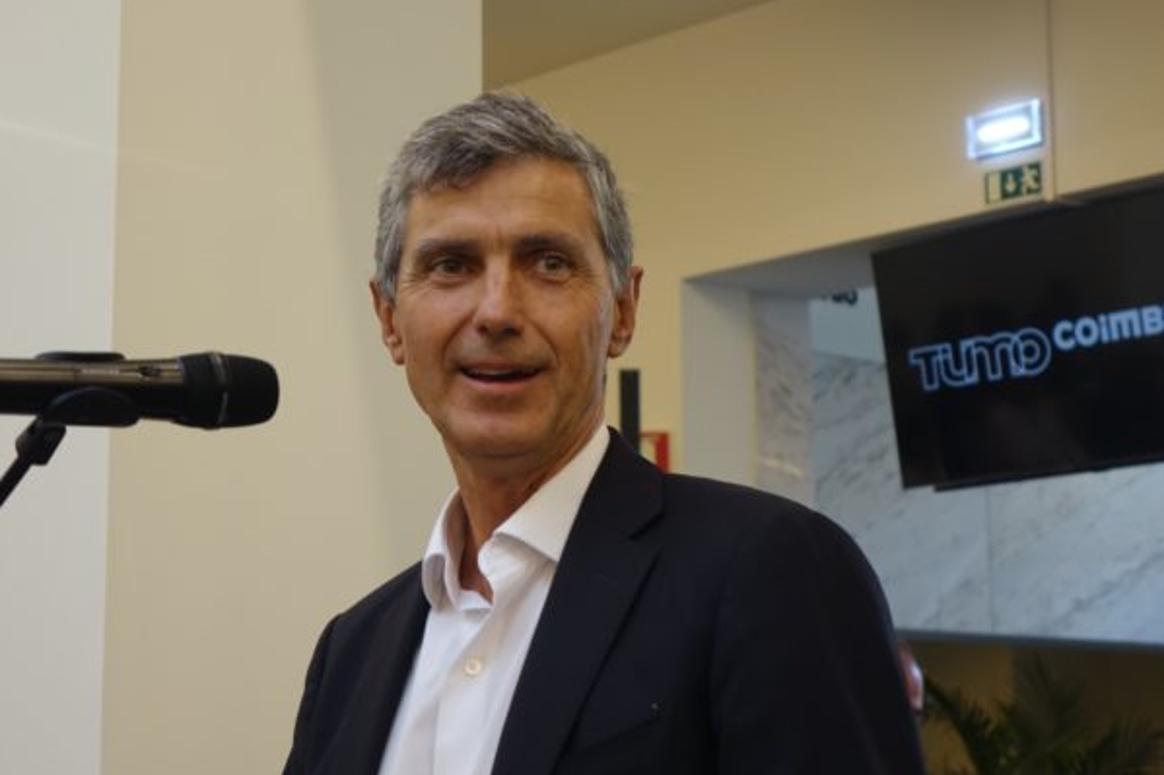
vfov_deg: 16.4
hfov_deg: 24.5
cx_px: 602
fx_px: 2683
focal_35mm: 83
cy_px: 313
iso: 250
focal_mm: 25.23
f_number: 2.8
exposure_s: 1/80
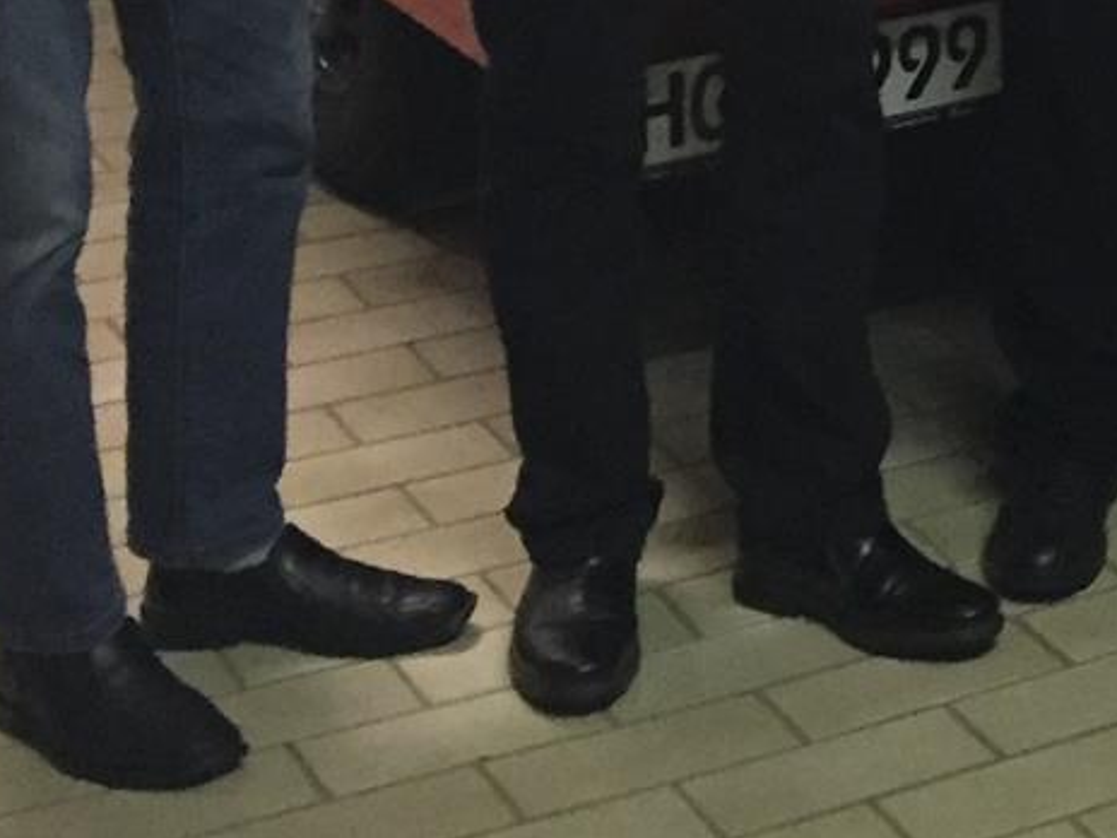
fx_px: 3872
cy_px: -542
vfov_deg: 11.6
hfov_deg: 15.0
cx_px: 1784
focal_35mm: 120
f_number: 2.2
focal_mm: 4.15
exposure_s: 1/25
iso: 250
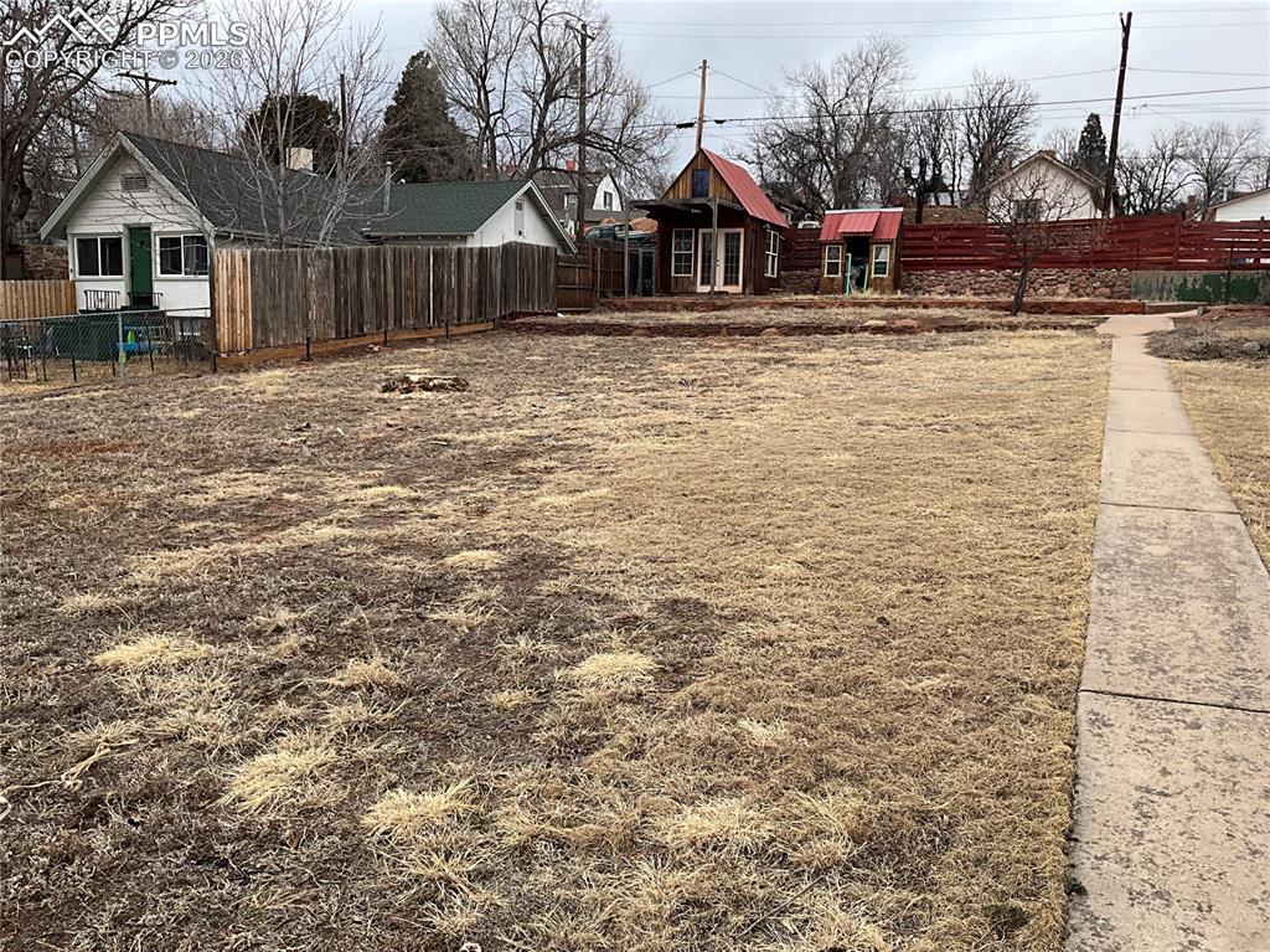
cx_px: 635
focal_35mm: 29
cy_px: 476
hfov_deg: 61.7
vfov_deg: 48.2
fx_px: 1063
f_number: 1.8
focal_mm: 3
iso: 25
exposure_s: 1/728
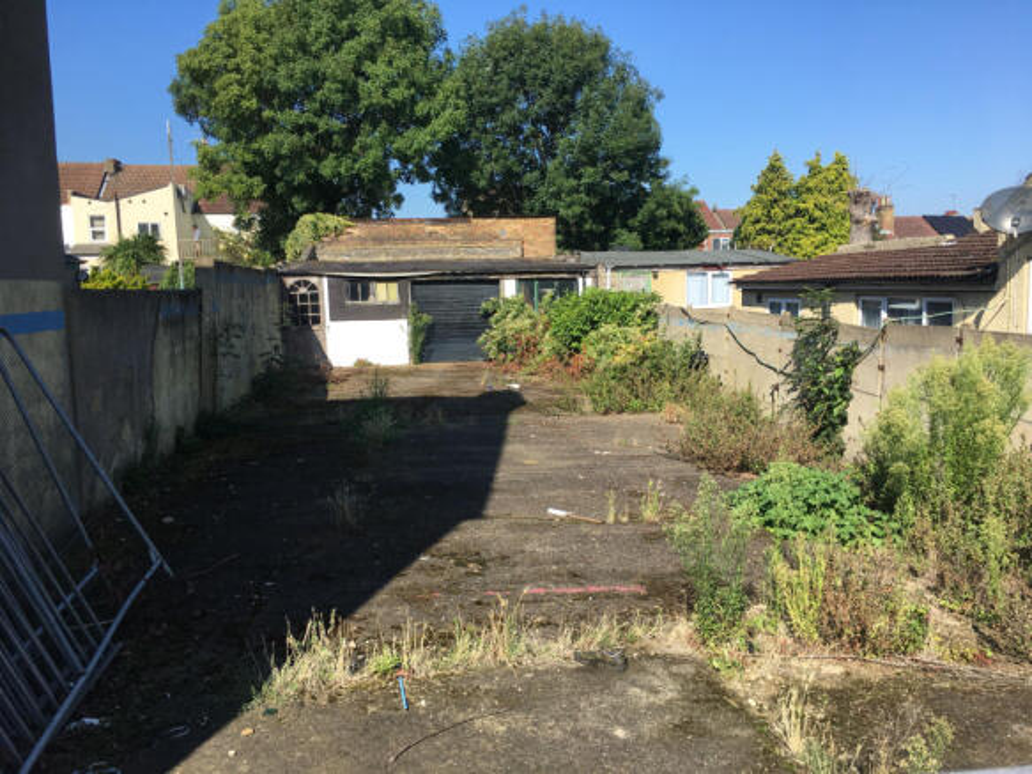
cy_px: 387
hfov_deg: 61.7
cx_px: 516
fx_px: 864
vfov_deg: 48.2
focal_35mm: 29
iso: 25
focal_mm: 4.15
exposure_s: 1/1183
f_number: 2.2
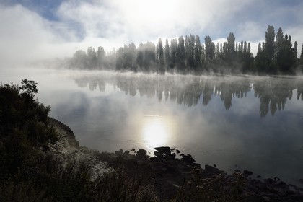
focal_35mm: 27
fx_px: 227
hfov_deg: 67.4
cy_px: 101
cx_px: 152
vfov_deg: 47.9
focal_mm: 27
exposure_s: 1/400
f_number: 16
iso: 200
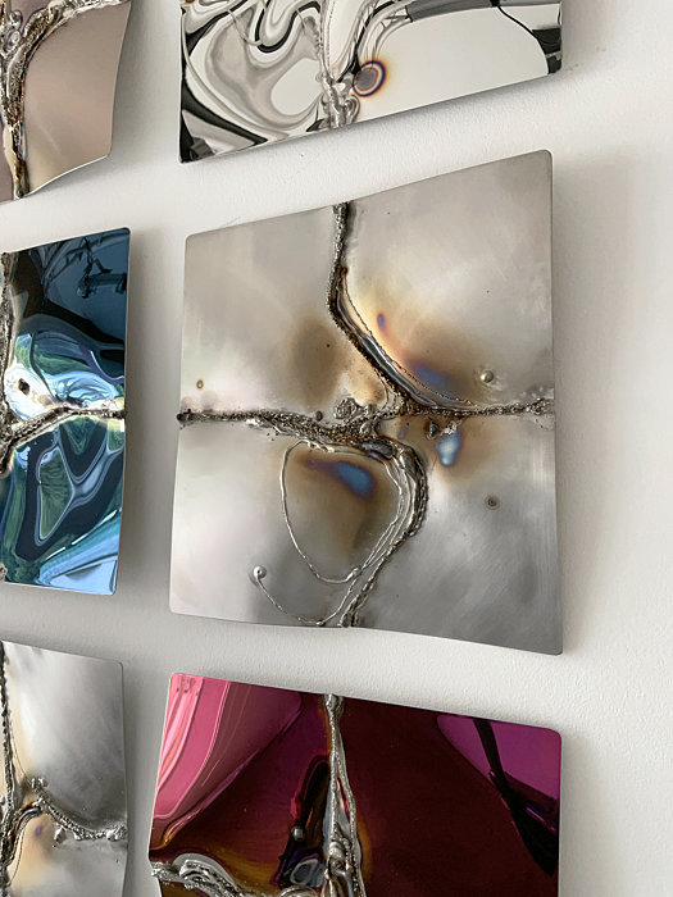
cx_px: 336
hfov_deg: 48.2
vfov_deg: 61.7
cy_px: 448
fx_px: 752
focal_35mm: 29
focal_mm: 3
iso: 80
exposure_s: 1/60
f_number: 1.8
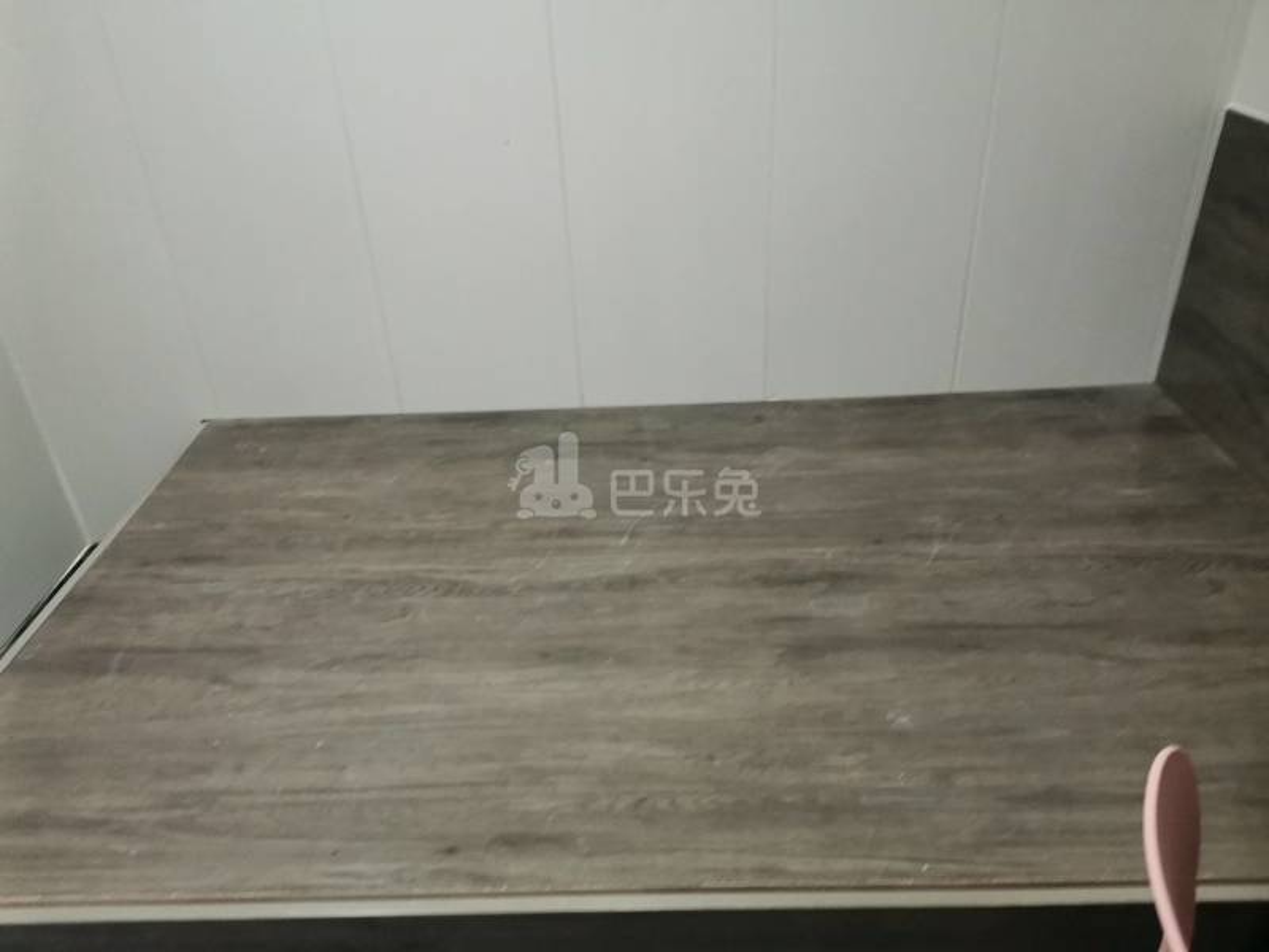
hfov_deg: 67.3
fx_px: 953
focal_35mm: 26
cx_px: 634
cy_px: 476
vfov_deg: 53.1
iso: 500
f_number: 1.8
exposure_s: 1/33.3
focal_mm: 4.75
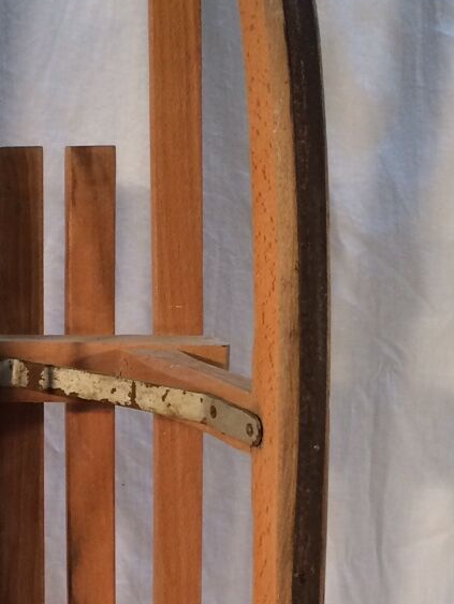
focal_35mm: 84
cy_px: 414
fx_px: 1467
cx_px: 4
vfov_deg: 23.1
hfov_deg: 17.2
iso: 64
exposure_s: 1/33
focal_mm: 4.15
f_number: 2.2
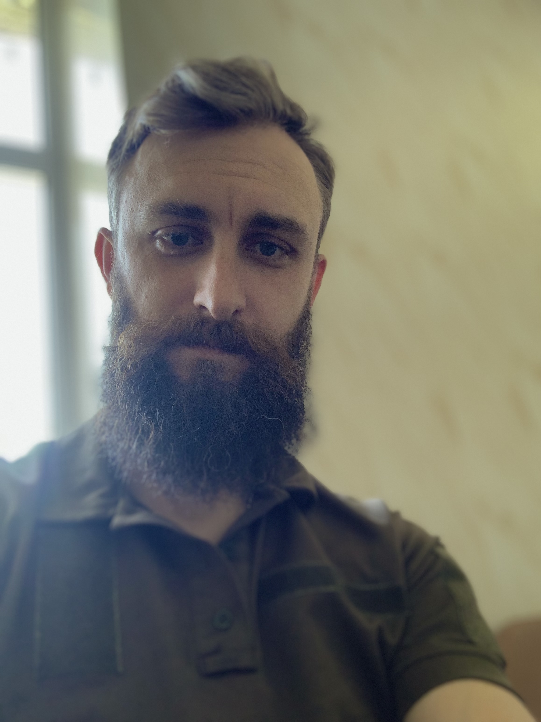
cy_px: 361
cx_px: 270
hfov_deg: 44.2
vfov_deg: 56.8
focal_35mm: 32
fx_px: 667
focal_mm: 2.87
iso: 125
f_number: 2.2
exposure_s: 1/60
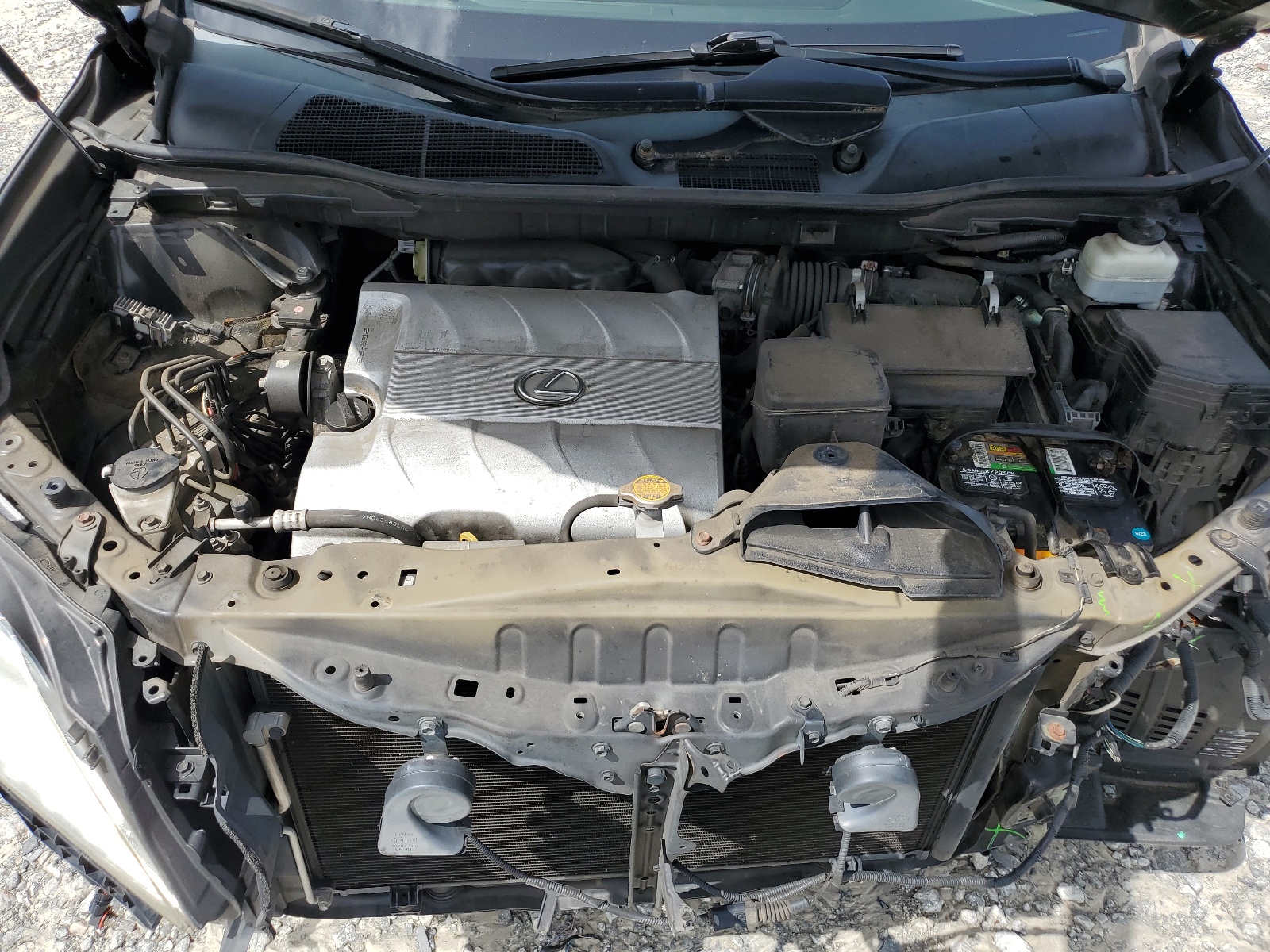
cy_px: 476
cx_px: 635
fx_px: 954
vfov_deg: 53.1
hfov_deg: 67.3
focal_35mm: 26
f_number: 1.5
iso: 50
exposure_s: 1/2000
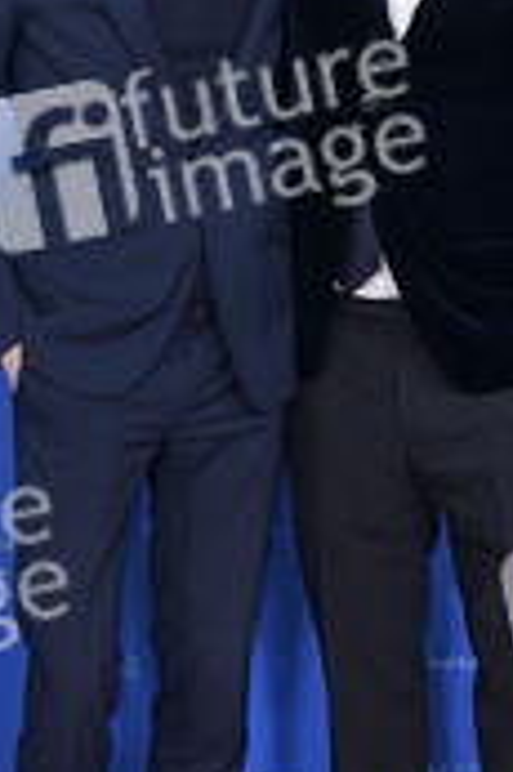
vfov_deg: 19.7
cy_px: 370
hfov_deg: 13.1
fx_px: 2227
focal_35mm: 104
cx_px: 326
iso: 2000
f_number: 5.6
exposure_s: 1/250
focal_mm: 45
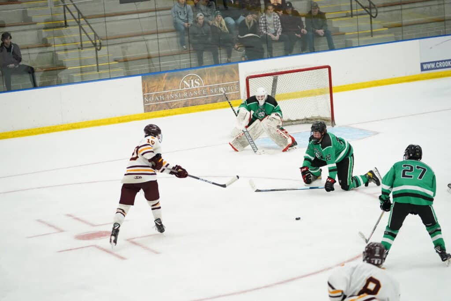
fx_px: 1554
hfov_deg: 16.5
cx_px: 226
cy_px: 150
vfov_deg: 11.1
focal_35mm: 124
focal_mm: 124
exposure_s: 1/3200
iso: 10000
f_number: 2.8
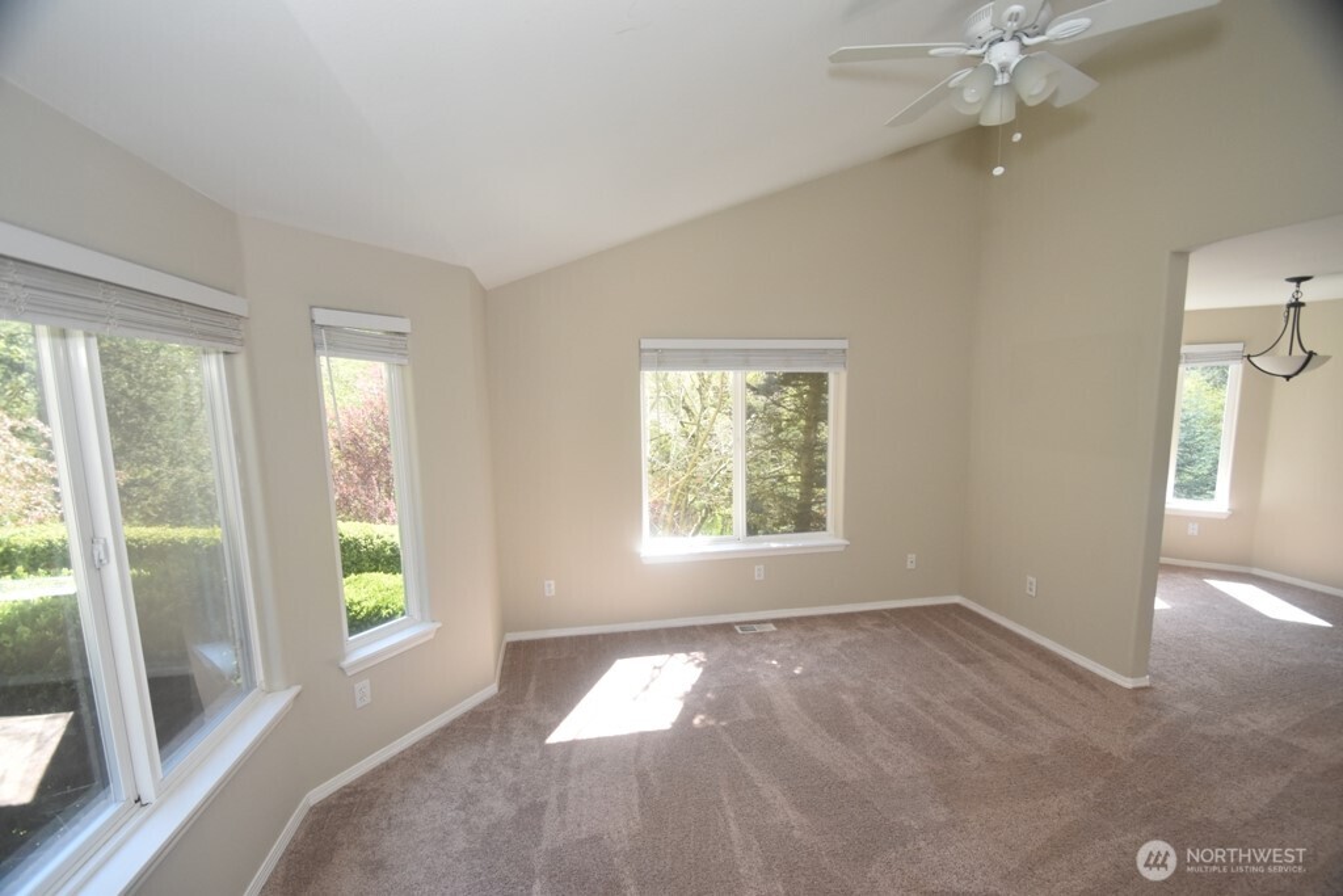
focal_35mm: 15
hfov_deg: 100.4
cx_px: 672
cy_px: 448
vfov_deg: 77.3
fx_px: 560
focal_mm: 10
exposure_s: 1/160
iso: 800
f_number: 4.5
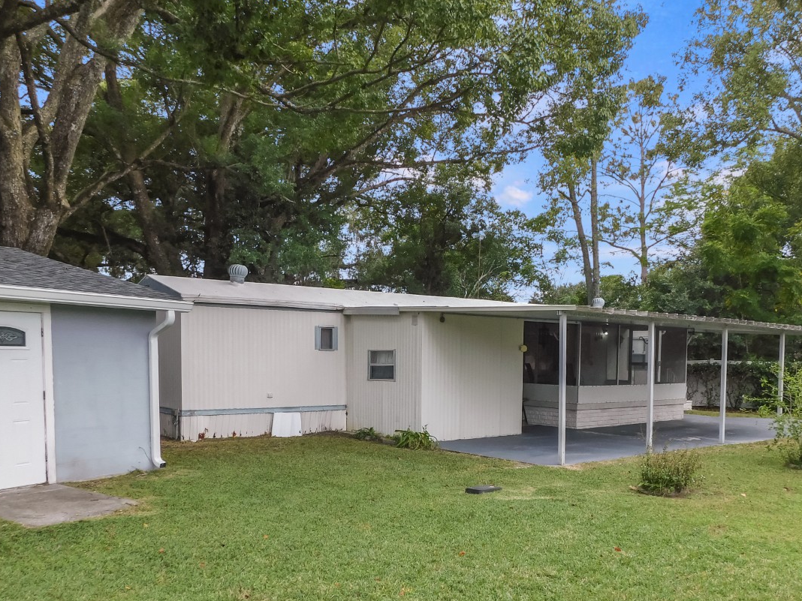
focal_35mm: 31
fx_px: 718
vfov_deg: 45.2
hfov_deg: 58.2
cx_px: 446
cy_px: 364
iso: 125
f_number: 3
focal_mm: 4
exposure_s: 1/160
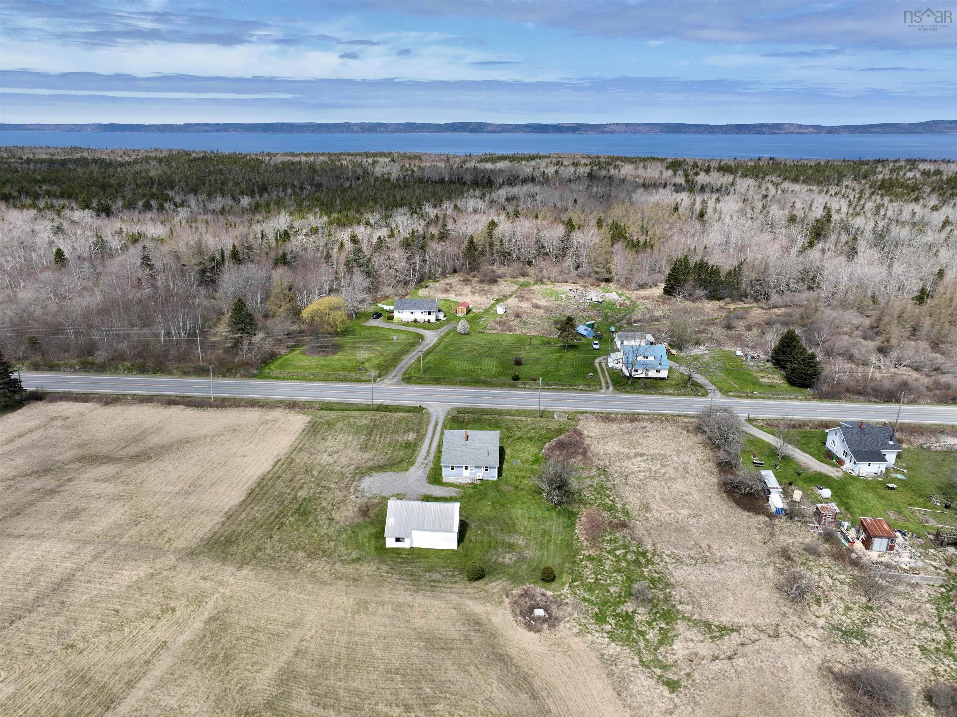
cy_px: 358
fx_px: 663
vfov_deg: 56.8
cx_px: 478
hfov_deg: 71.6
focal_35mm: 24
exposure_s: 1/2000
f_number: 2.8
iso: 100
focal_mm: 12.29
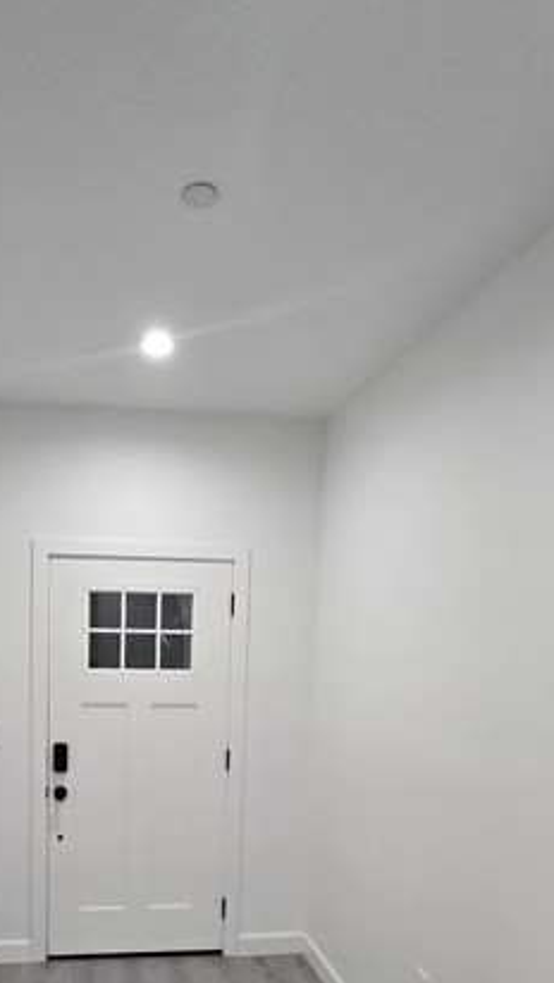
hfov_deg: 49.4
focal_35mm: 22
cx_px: 136
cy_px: 682
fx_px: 574
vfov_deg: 77.6
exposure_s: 1/60
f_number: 2.2
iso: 160
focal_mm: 2.2
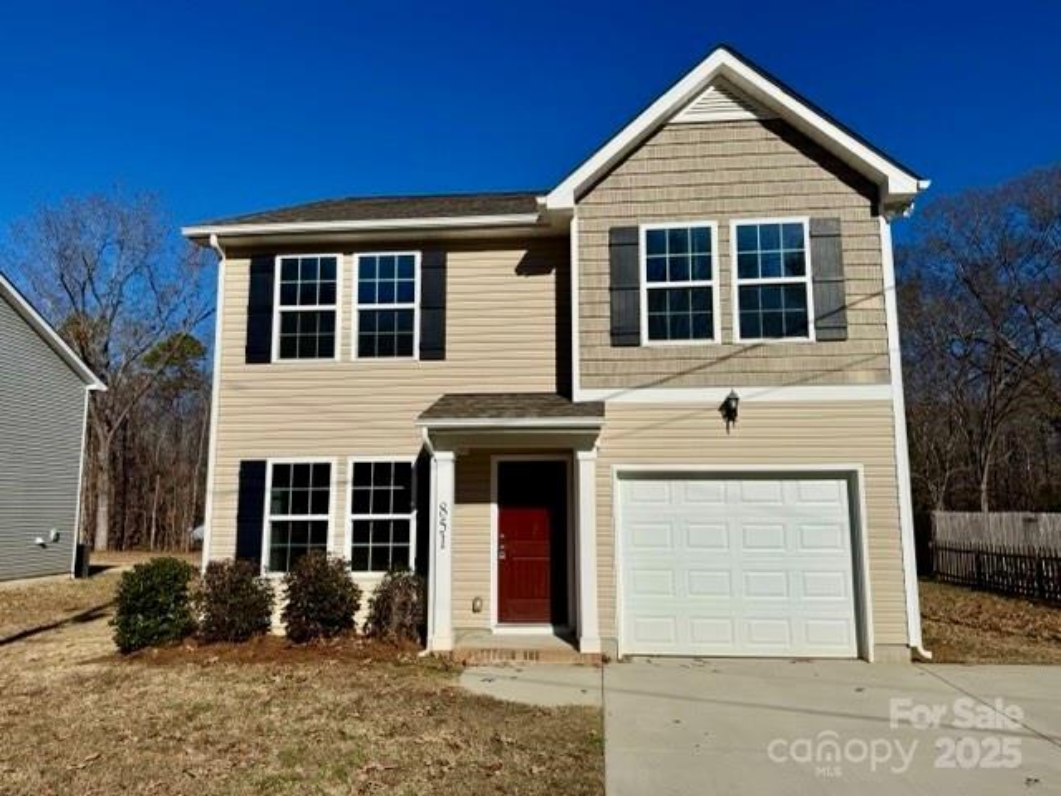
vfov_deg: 56.8
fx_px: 736
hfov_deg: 71.6
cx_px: 530
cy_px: 398
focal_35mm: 24
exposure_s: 1/14286
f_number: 1.78
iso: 80
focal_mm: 6.76
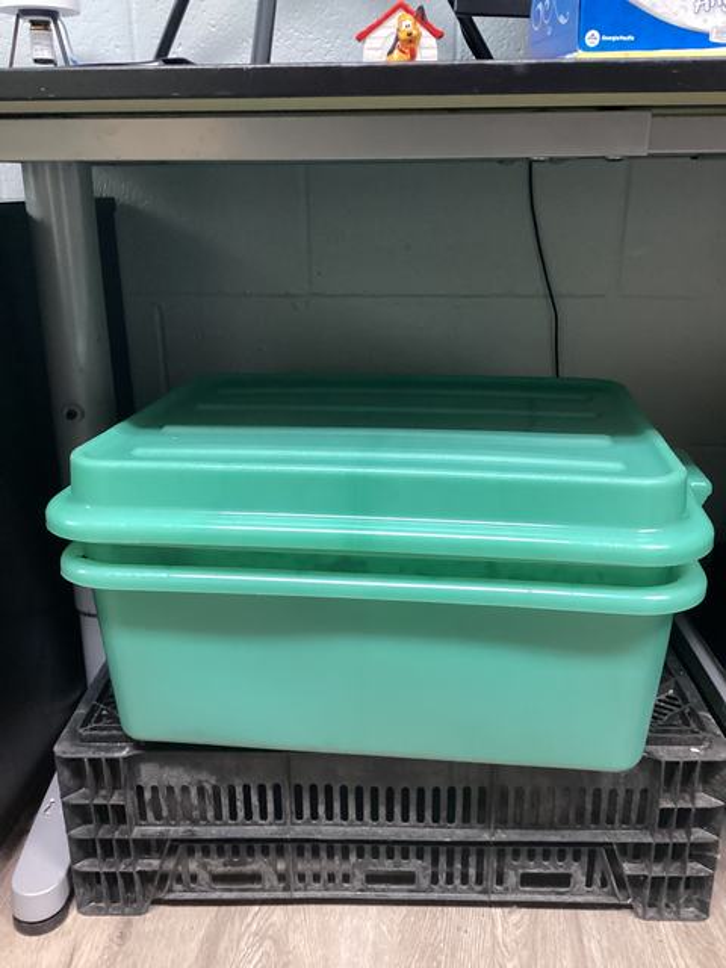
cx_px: 363
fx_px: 867
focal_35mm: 31
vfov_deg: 58.4
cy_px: 484
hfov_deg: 45.4
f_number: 2.4
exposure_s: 1/40
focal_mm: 3.3
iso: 250
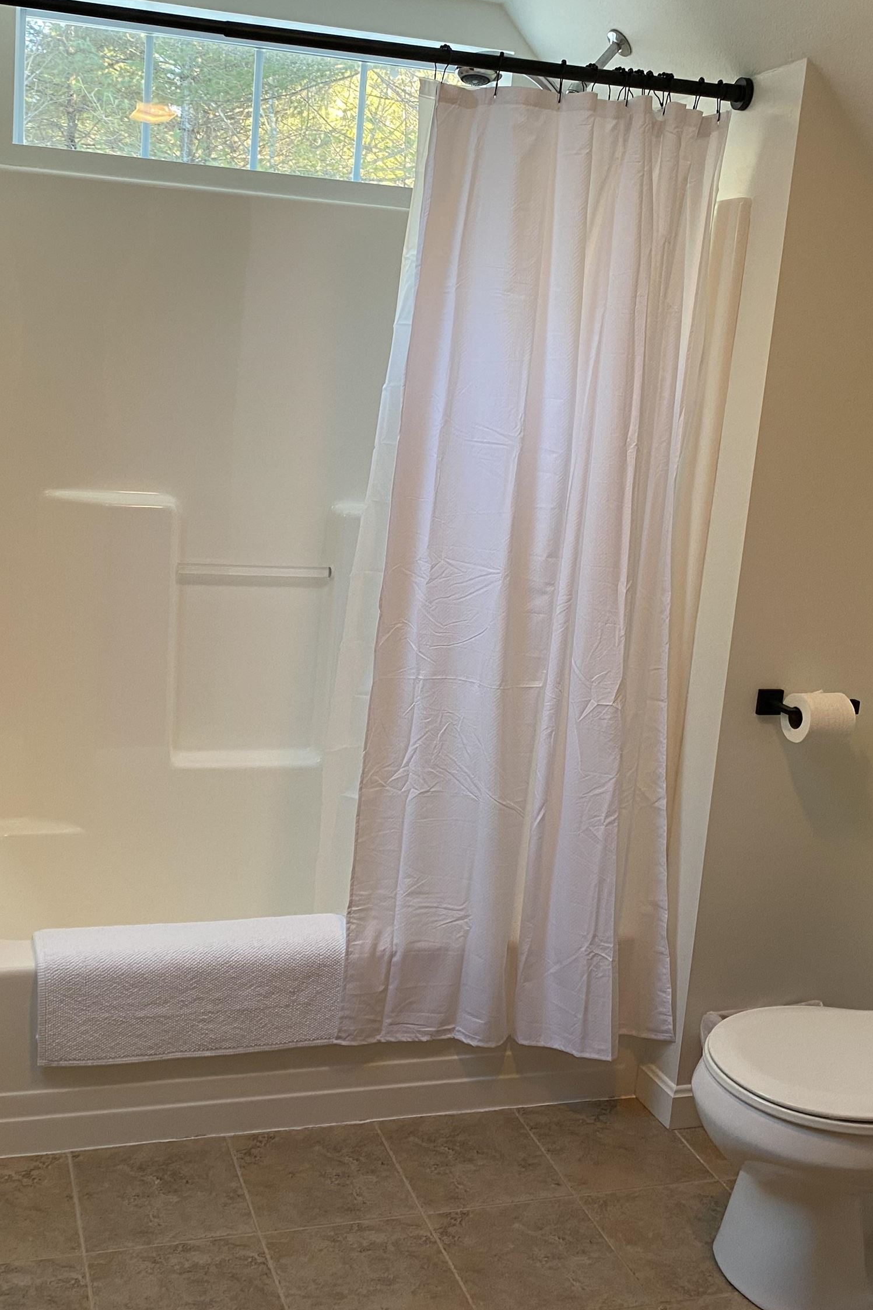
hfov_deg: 35.8
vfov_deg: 51.9
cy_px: 641
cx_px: 336
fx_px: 1346
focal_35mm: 37
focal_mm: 4.25
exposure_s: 1/60
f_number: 1.8
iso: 125
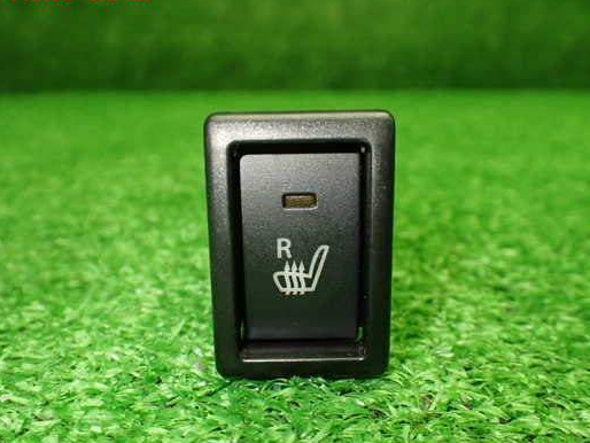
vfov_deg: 40.7
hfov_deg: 52.6
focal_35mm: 35
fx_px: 597
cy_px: 236
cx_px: 286
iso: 500
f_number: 2.3
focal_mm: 5.4
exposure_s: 1/125
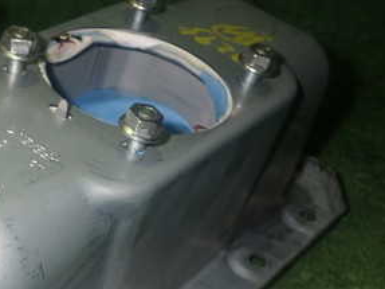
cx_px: 23
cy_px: 259
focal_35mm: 67
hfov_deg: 27.7
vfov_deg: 21.4
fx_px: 745
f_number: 7.1
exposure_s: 1/30
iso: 250
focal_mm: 5.79
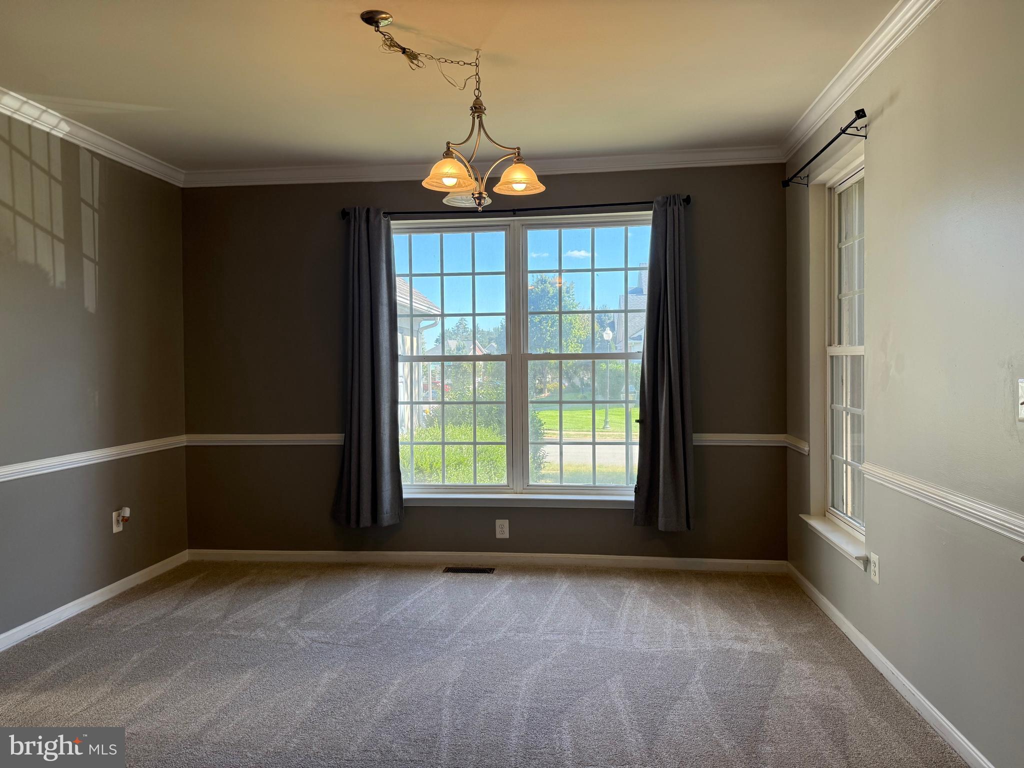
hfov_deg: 71.6
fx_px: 710
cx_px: 512
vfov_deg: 56.8
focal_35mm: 24
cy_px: 384
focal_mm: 6.76
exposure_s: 1/231
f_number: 1.78
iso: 125
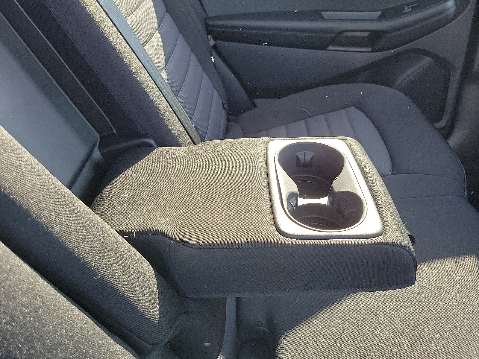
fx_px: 360
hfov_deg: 67.3
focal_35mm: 26
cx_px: 240
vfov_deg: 53.1
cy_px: 180
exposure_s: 1/59.2
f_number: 1.8
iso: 112
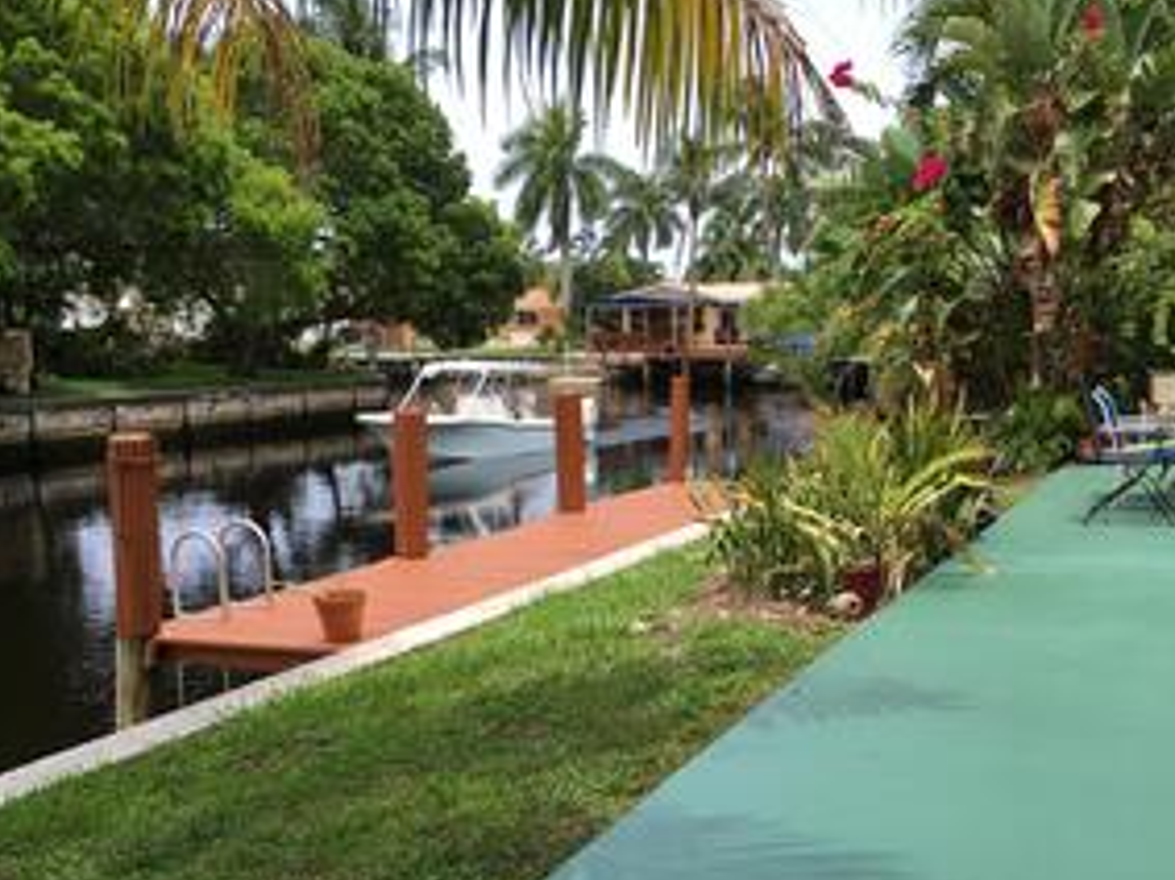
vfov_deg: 35.0
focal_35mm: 41
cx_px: 714
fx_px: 1391
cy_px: 531
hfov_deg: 45.5
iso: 25
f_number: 2.2
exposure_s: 1/591
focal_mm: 4.15
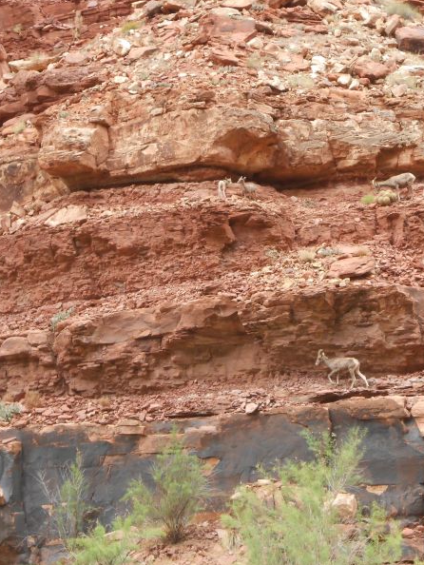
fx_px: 1779
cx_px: 313
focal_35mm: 109
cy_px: 283
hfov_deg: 13.6
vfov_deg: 18.0
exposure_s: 1/60
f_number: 6.6
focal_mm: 14.5
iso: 200
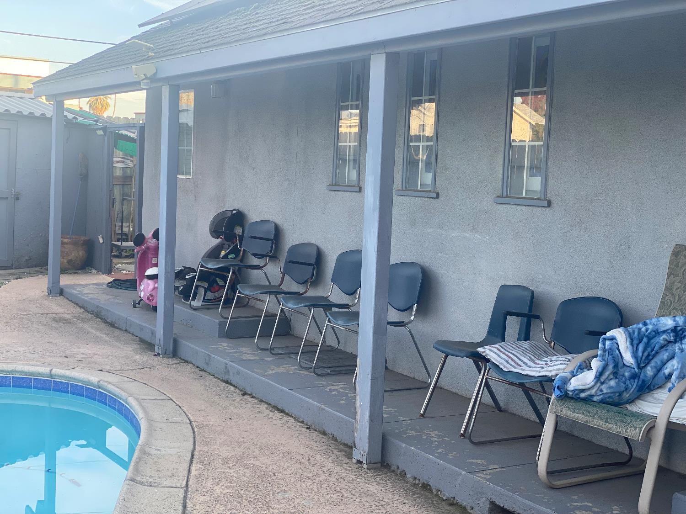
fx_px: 1031
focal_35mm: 52
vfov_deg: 28.0
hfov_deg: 36.8
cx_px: 343
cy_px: 257
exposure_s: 1/122
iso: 25
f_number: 2
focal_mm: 6
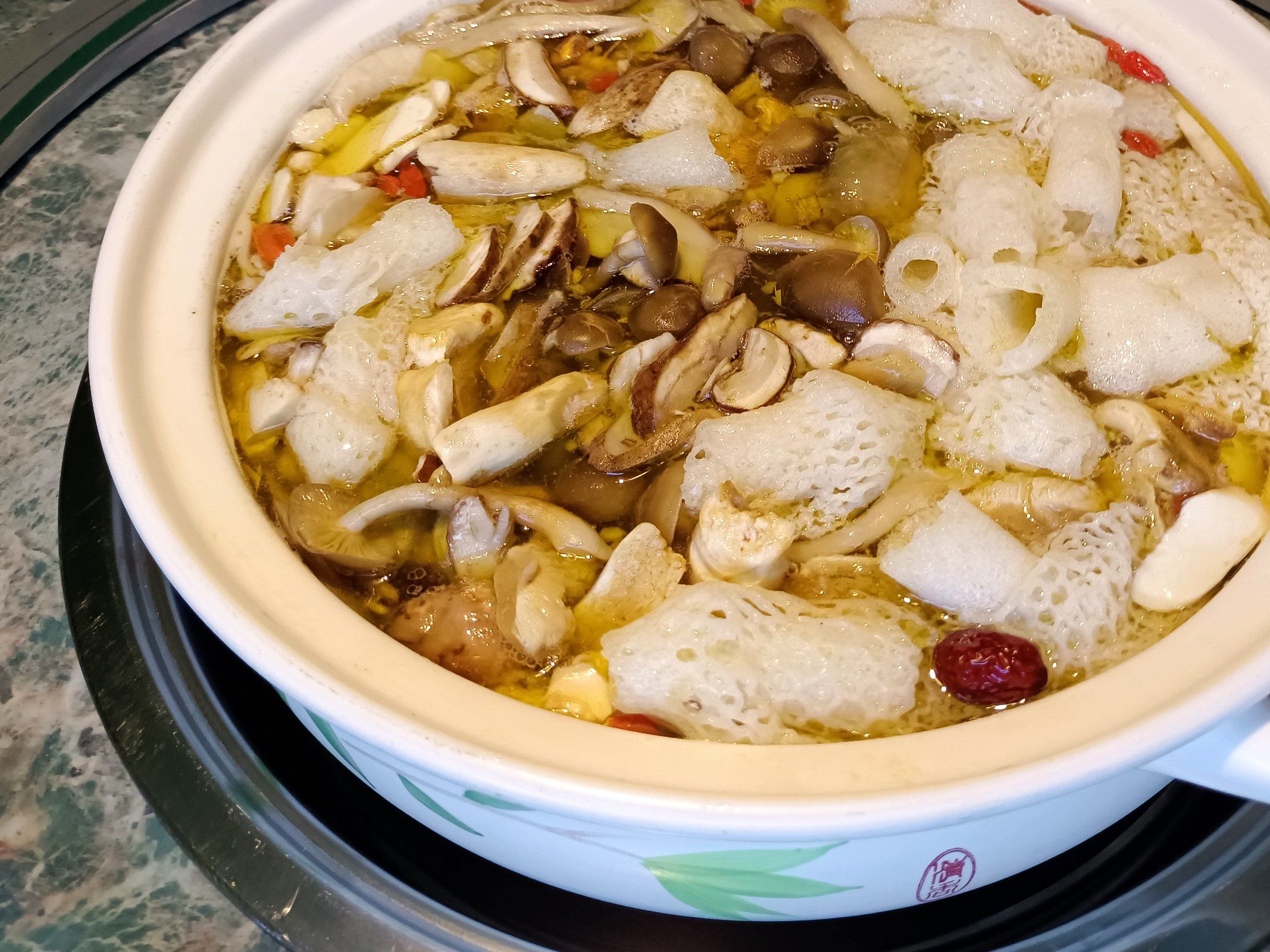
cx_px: 712
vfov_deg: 43.8
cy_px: 355
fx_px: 1174
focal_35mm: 32
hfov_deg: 56.7
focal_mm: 4.71
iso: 735
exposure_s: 1/50
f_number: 1.79
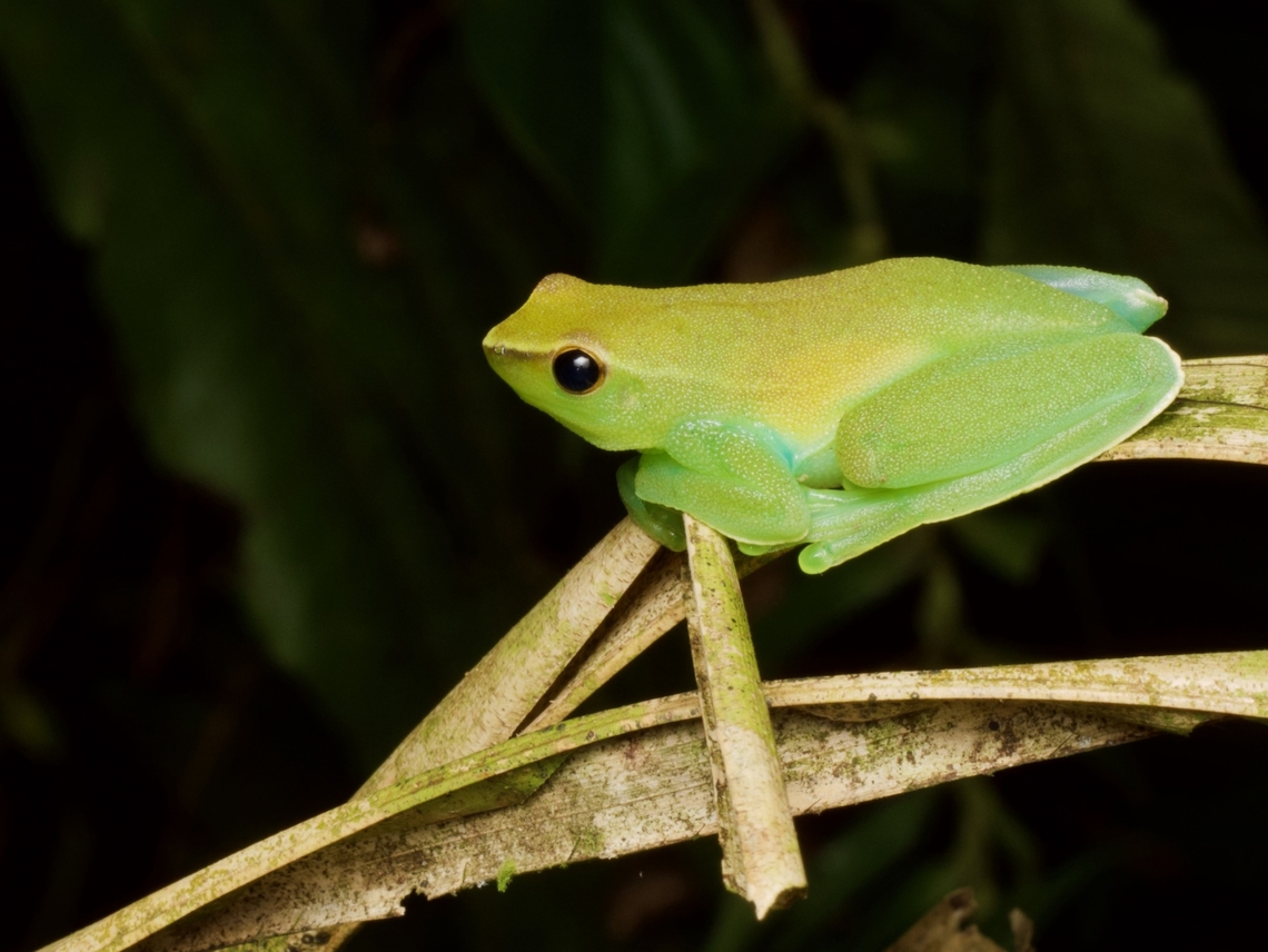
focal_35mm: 120
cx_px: 634
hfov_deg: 16.4
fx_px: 4398
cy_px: 476
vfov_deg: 12.4
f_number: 16
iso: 400
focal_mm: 60
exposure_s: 1/60
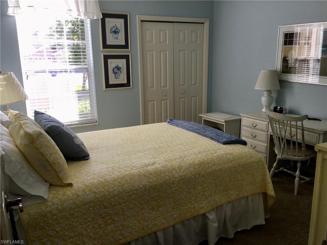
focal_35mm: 31
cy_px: 122
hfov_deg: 58.4
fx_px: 293
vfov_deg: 45.4
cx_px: 164
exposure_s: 1/60
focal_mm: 3.3
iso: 25
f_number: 2.4
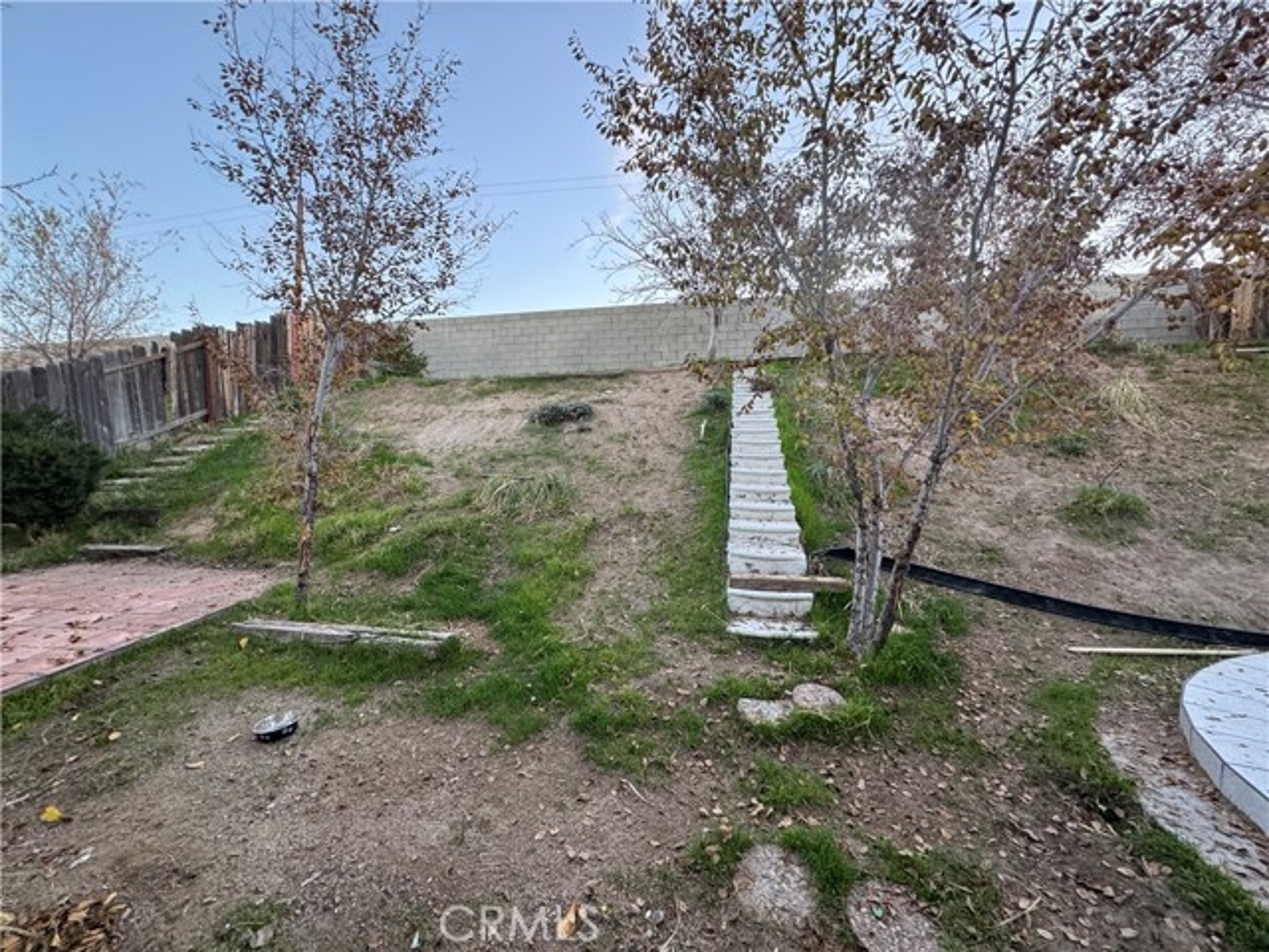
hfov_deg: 102.1
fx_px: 513
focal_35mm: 14
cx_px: 634
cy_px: 476
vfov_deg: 85.7
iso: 200
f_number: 2.2
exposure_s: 1/120
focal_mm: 2.22
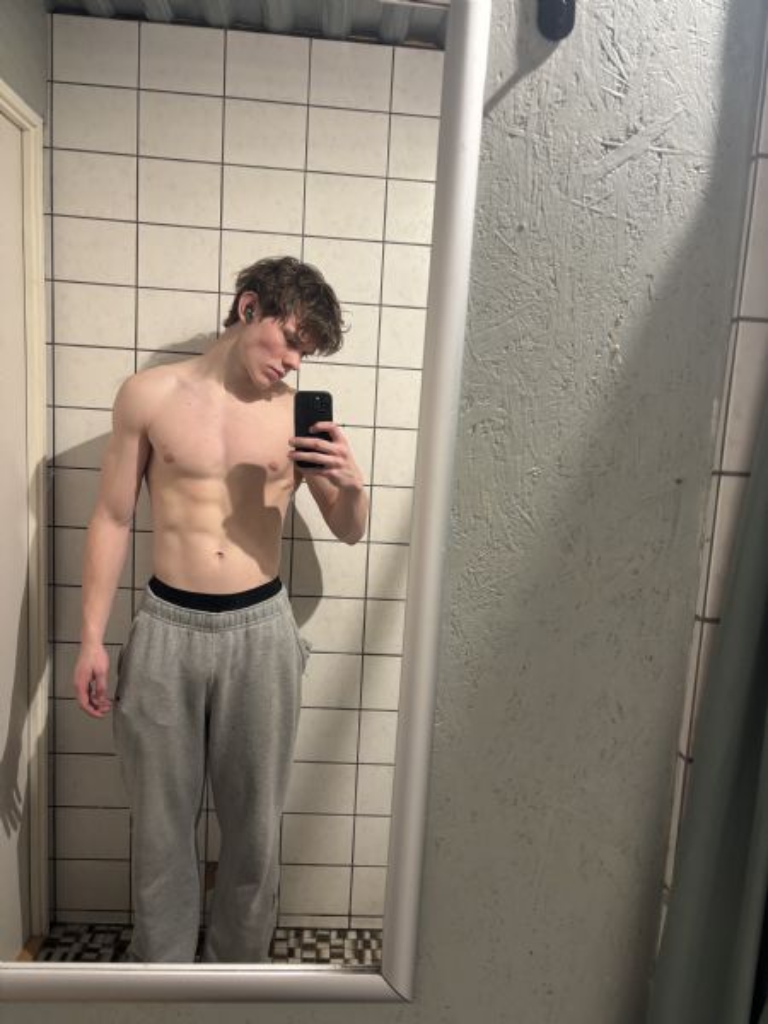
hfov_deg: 53.1
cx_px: 384
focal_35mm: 26
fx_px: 769
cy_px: 512
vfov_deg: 67.3
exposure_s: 1/50
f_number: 1.6
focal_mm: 5.96
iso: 160
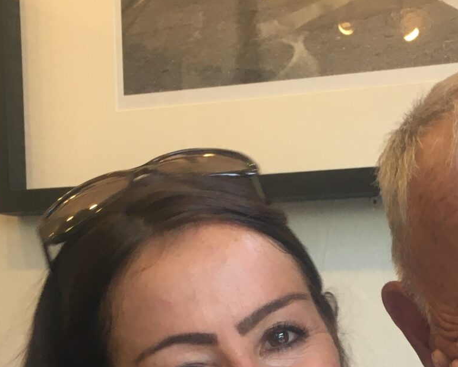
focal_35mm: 94
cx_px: 411
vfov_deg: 15.6
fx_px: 1274
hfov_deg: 20.0
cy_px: 463
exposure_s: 1/33
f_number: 2.2
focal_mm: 4.15
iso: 64
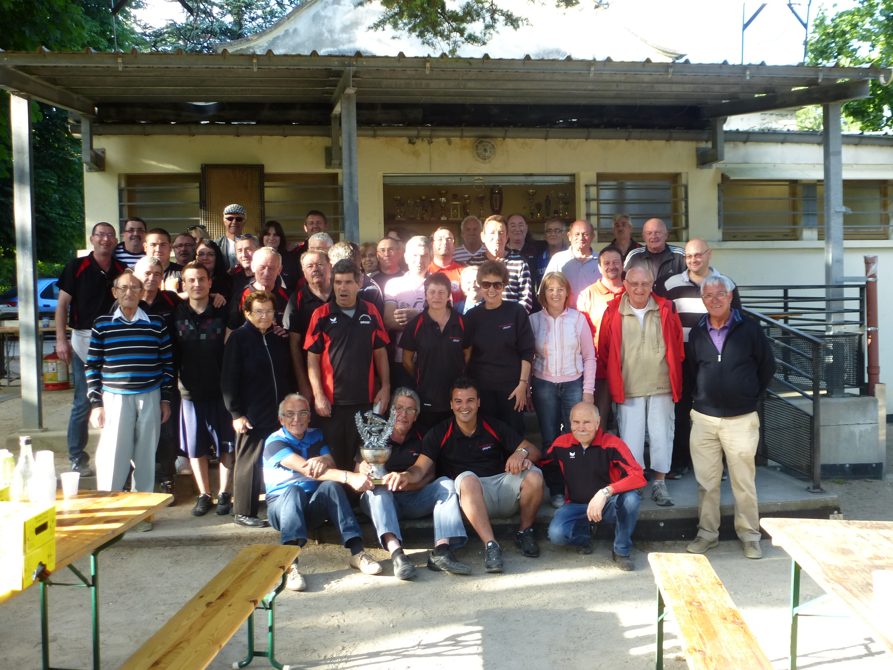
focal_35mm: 36
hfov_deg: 51.4
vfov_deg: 39.7
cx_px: 446
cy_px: 335
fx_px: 929
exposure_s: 1/60
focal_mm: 6.4
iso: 160
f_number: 3.7
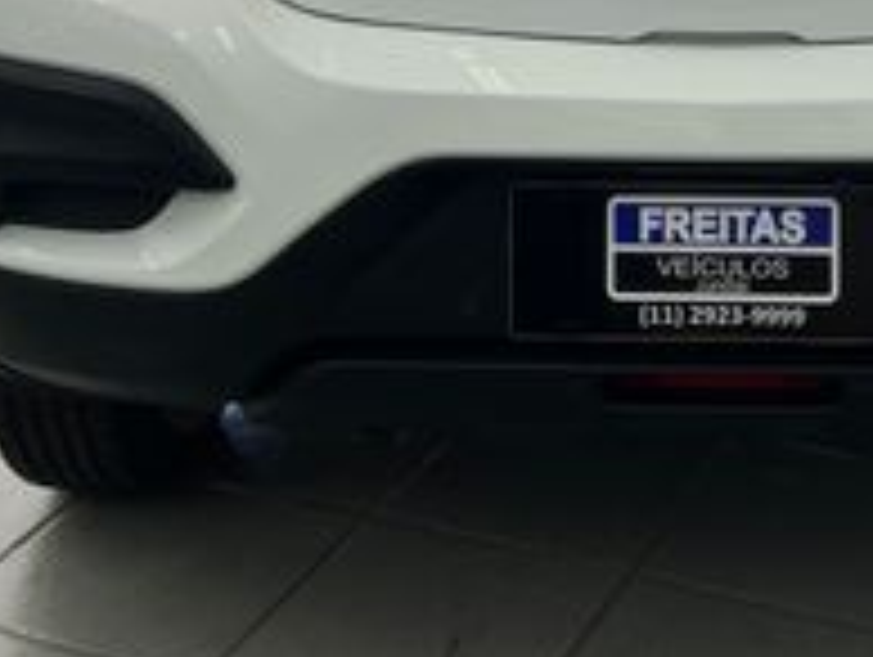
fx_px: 1591
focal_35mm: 63
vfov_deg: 22.2
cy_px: -40
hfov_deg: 29.8
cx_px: 724
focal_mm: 5.7
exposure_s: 1/120
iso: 40
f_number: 1.5
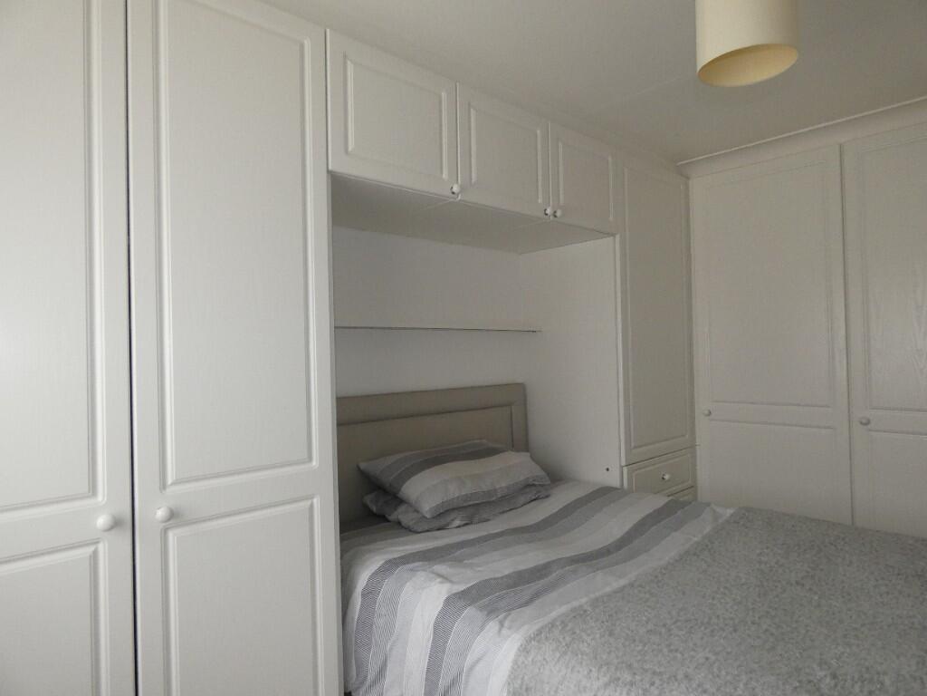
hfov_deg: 81.7
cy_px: 348
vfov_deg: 66.0
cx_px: 464
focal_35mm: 20
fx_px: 536
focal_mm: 3.6
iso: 200
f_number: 2.8
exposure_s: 1/30
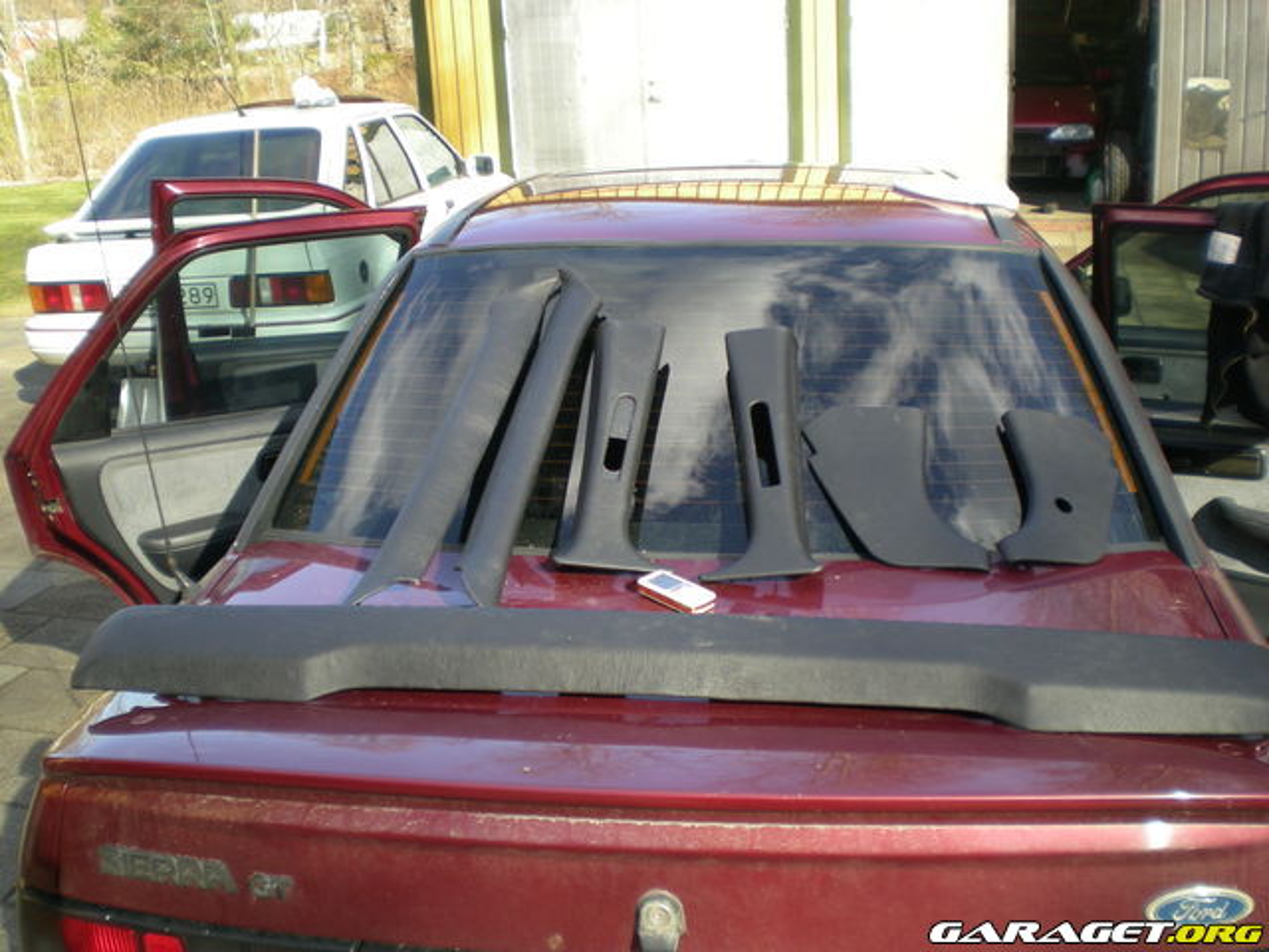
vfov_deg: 37.7
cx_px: 634
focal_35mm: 38
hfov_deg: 49.0
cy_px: 476
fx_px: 1393
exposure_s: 1/135
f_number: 3.1
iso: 50
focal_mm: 6.3
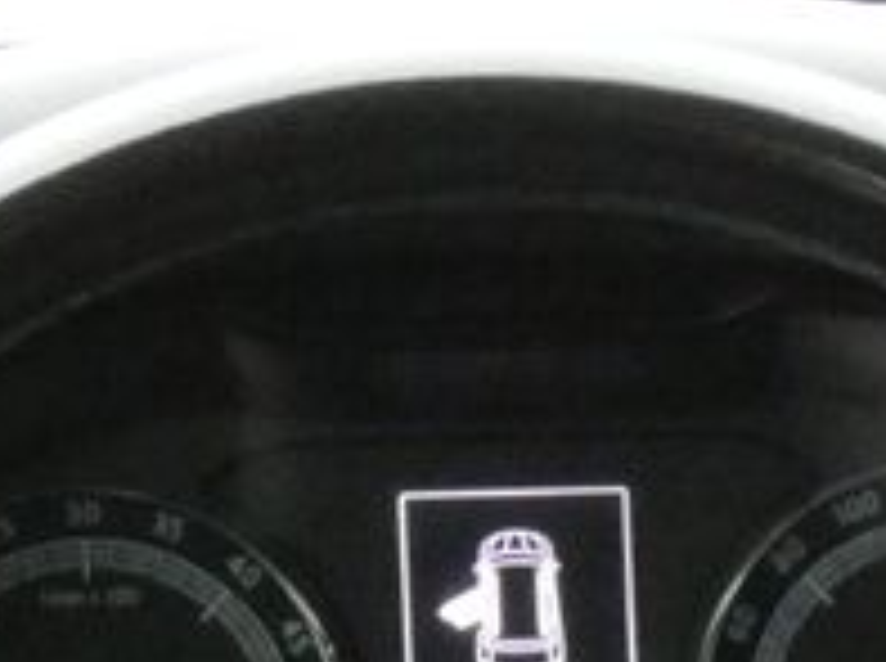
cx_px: 1016
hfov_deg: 9.9
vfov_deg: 7.1
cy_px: 1428
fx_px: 5059
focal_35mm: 198
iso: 1600
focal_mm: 6.8
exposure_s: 1/50
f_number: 5.6
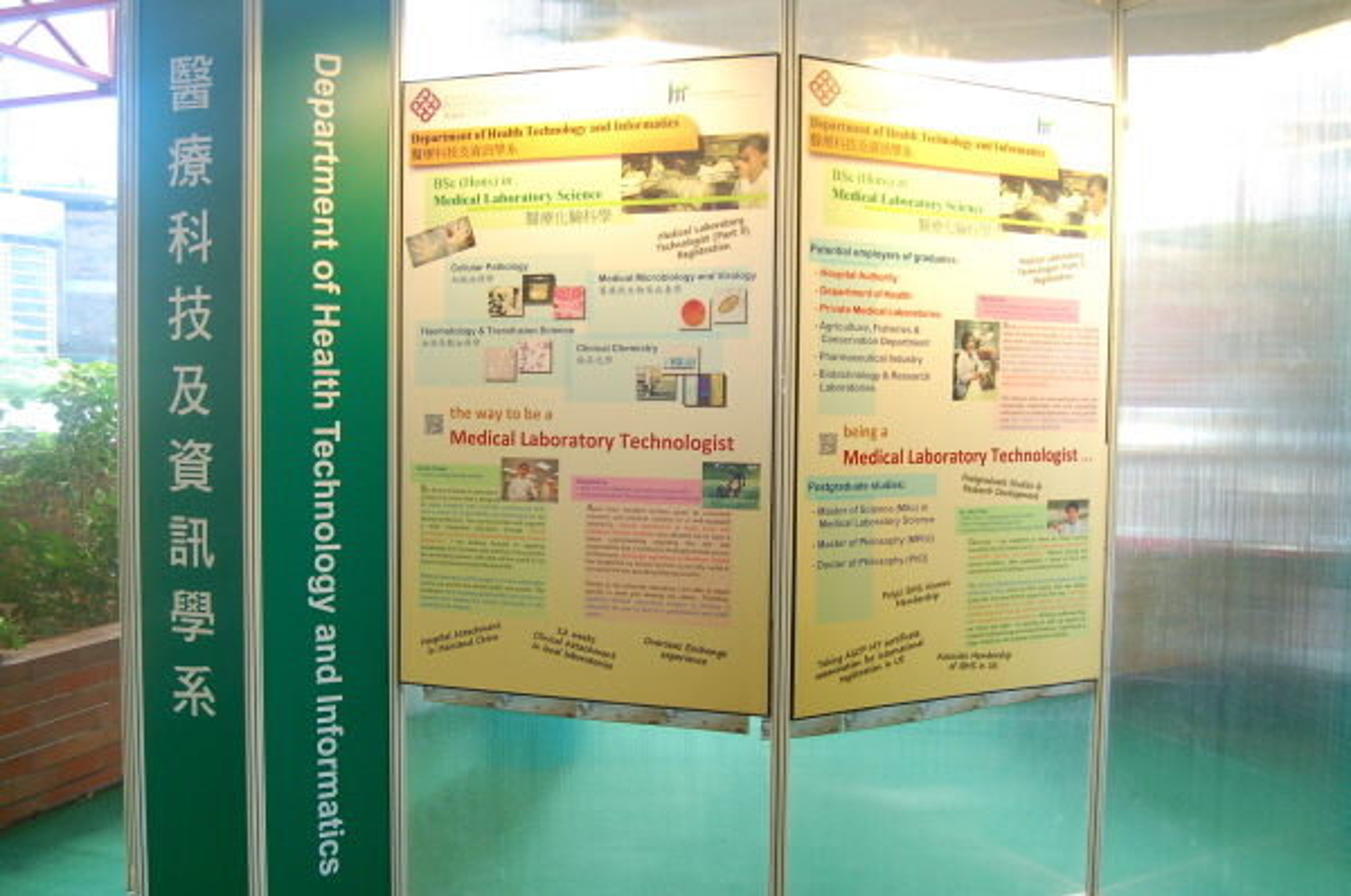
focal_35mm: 33
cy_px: 448
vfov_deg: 39.8
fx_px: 1236
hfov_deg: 57.3
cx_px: 676
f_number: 5
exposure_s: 1/30
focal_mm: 22
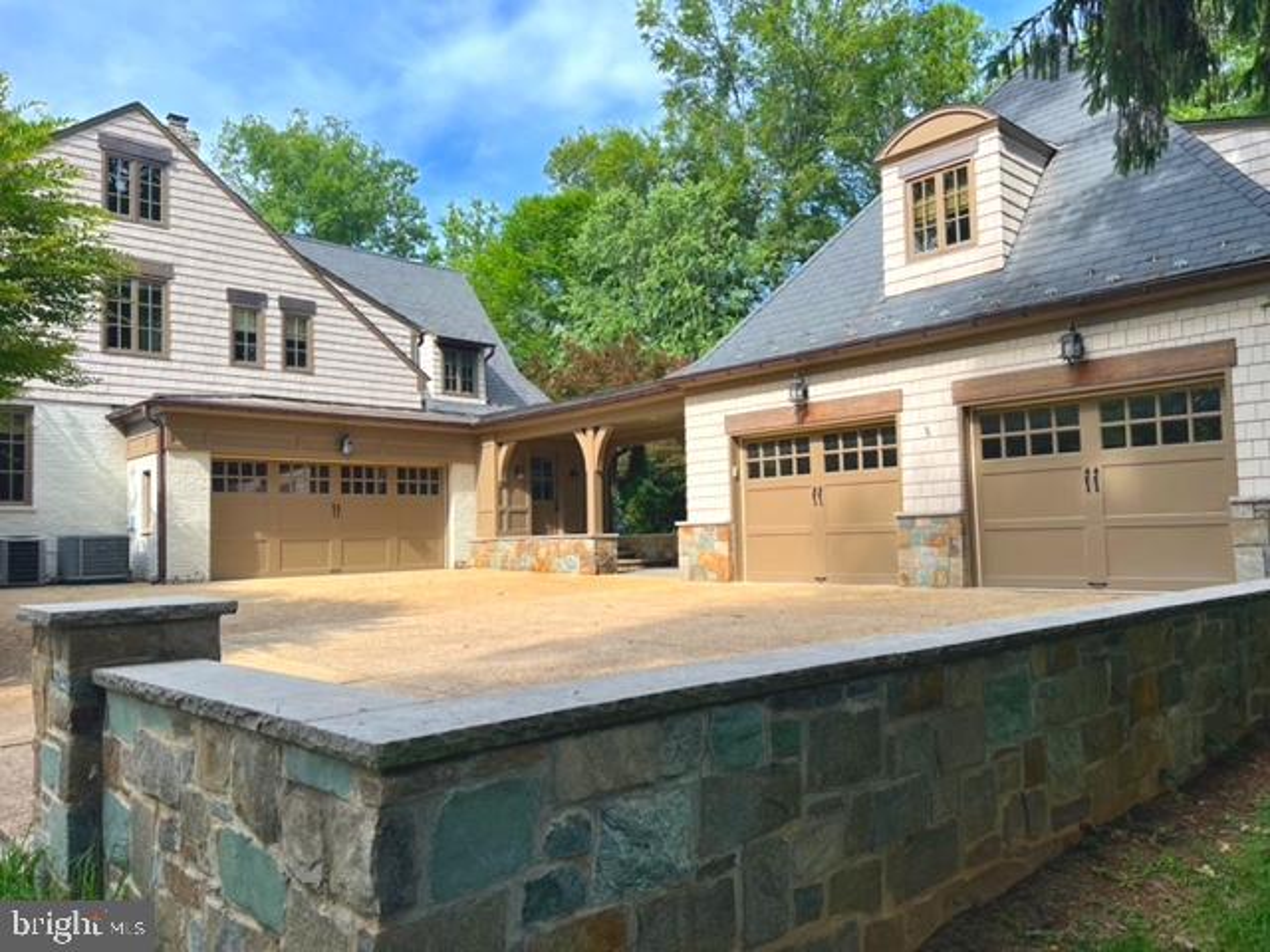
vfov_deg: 53.1
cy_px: 476
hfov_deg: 67.3
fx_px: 954
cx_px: 635
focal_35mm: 26
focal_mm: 5.7
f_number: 1.5
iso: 50
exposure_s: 1/1597
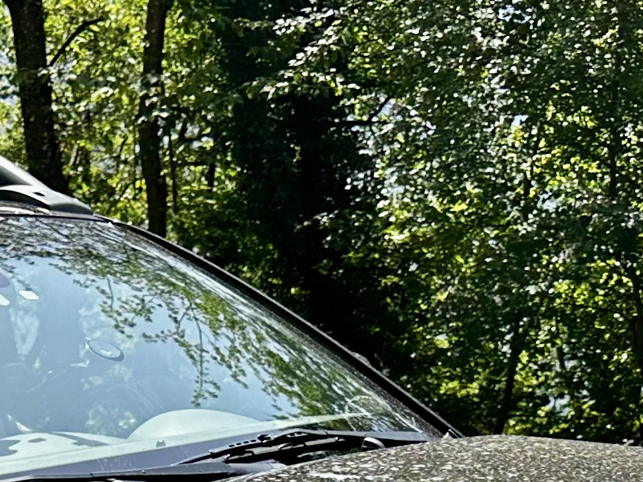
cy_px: 864
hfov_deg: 19.2
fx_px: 1858
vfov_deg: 13.3
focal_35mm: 100
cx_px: 26
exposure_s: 1/1095
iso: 80
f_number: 1.78
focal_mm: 6.86
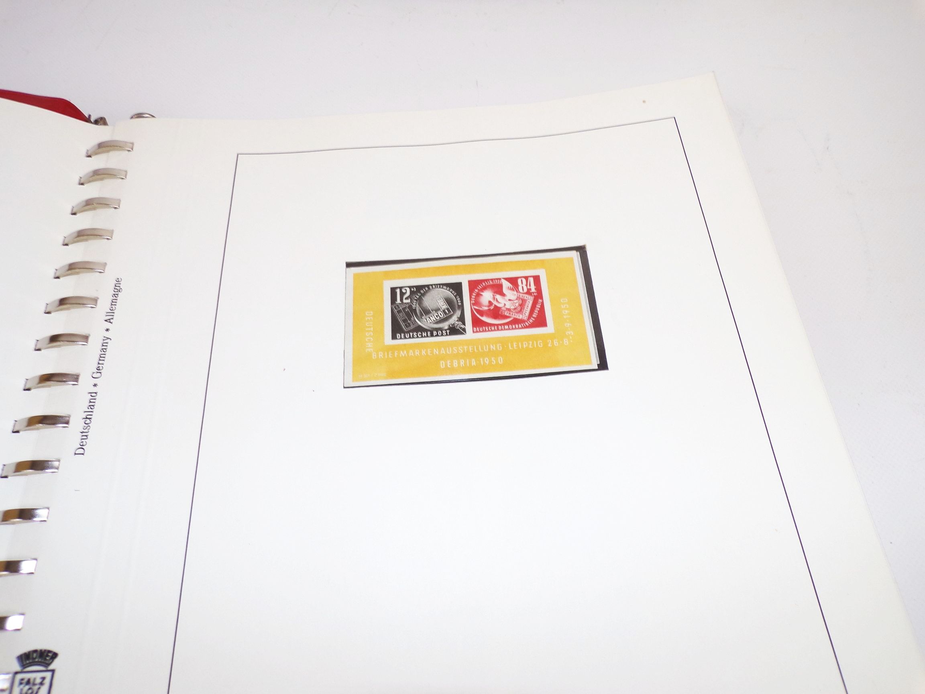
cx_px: 462
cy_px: 347
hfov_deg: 71.6
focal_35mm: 24
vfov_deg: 56.8
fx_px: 641
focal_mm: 4.3
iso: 80
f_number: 4.4
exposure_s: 1/34
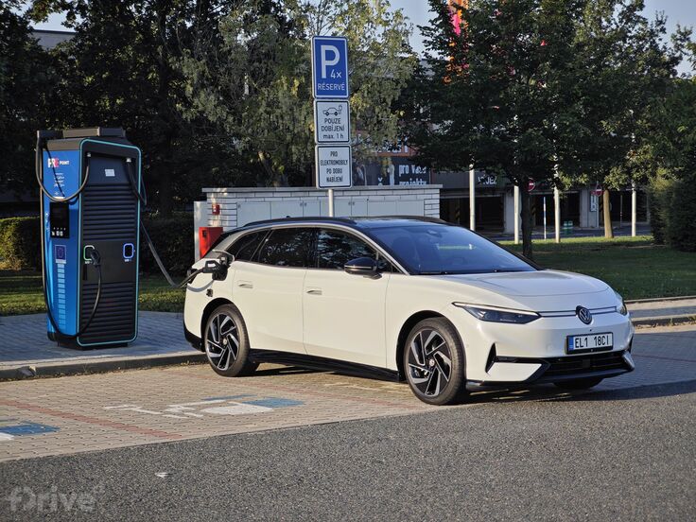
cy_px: 261
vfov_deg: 19.6
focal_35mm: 75
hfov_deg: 26.0
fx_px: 1508
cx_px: 348
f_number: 1.8
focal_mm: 12.28
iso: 50
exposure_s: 1/2281
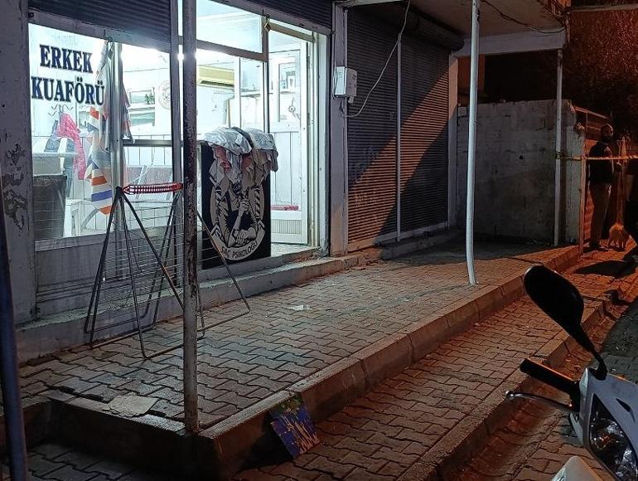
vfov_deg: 36.9
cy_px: 240
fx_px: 720
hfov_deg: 47.8
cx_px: 319
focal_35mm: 39
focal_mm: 6.11
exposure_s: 1/50
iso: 1048
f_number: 1.65
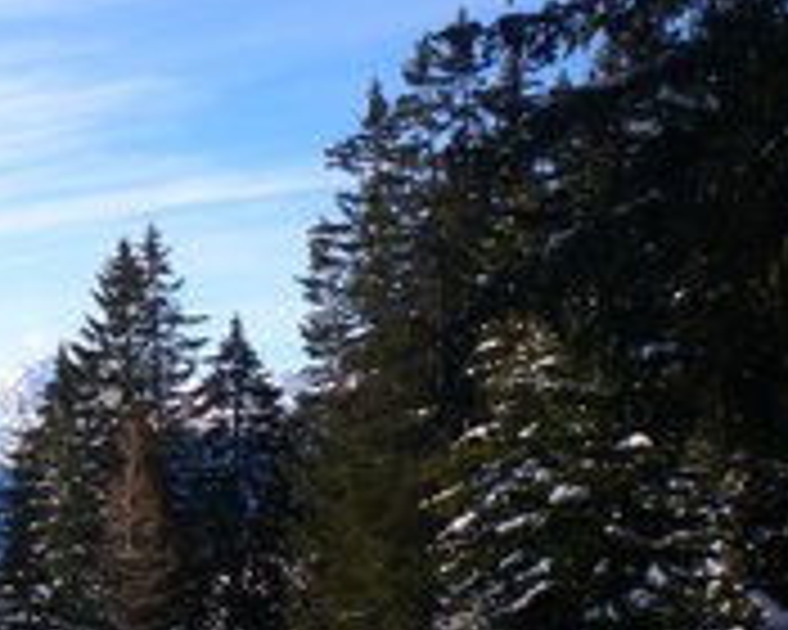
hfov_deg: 21.8
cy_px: 482
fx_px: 1982
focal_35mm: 85
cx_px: 23
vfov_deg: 17.9
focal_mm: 6.3
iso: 50
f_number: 4.4
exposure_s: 1/400
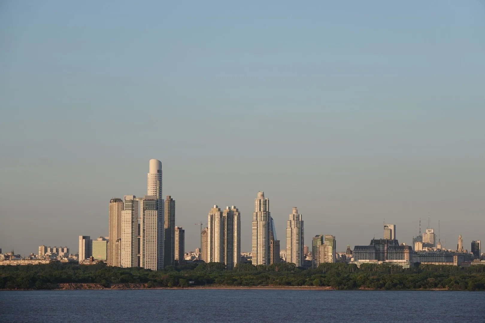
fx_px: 1819
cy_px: 162
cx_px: 242
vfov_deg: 10.2
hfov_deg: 15.2
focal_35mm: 135
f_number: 4
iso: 100
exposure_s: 1/500
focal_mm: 49.51
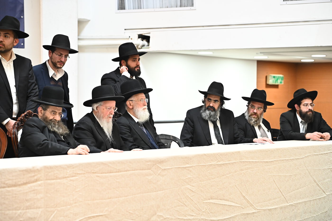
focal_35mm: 110
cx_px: 166
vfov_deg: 12.4
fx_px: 1014
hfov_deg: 18.6
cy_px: 110
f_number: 4
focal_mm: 110
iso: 3200
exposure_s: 1/200
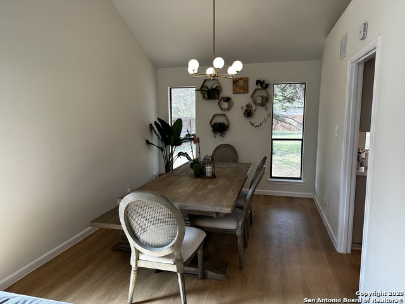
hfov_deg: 71.6
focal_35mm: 24
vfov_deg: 56.8
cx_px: 202
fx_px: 281
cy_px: 152
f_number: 1.78
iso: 100
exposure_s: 1/164
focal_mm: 6.86
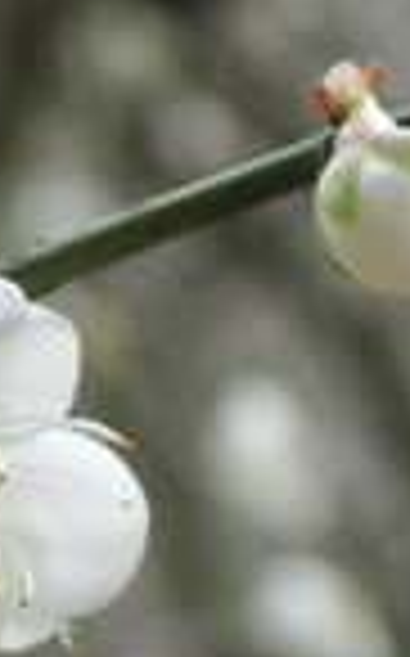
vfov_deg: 12.2
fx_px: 3063
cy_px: 461
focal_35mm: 171
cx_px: 45
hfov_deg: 7.6
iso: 200
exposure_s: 1/125
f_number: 5
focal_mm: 18.2
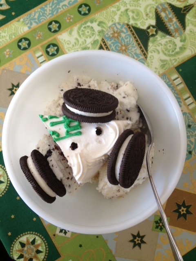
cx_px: 98
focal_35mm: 35
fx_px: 264
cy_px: 130
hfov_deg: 40.7
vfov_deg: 52.6
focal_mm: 4.28
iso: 50
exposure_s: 1/30
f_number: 2.4
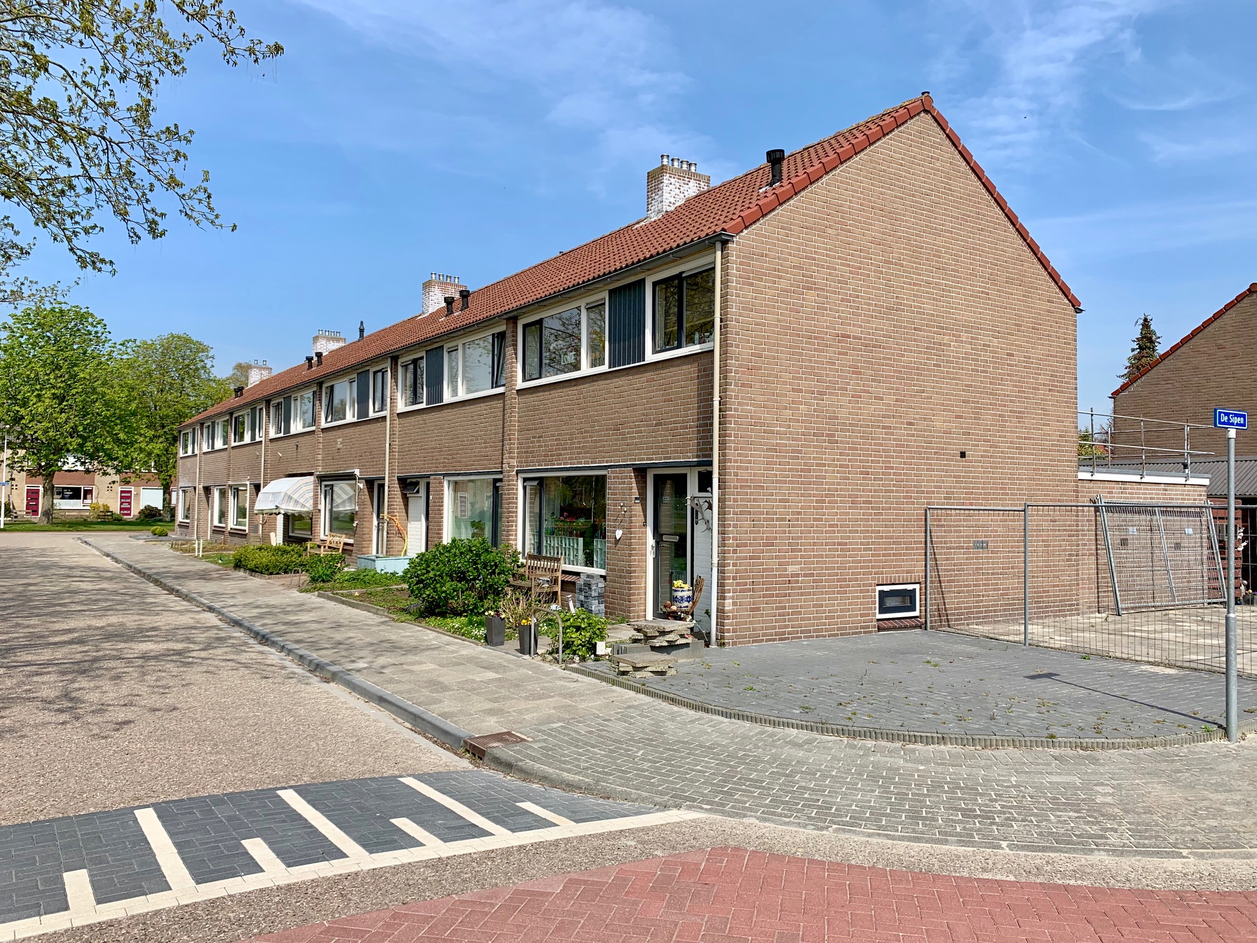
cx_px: 628
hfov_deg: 67.3
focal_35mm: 26
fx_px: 944
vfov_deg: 53.1
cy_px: 472
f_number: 1.8
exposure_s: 1/2208
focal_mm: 4.25
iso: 25
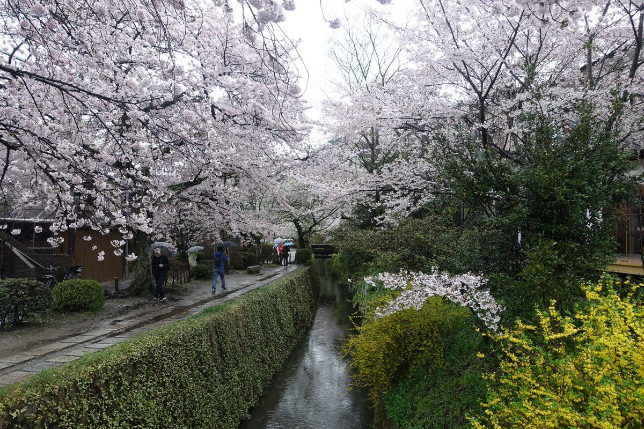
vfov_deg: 53.1
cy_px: 214
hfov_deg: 73.7
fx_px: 429
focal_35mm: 24
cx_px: 322
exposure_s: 1/80
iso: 125
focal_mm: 8.8
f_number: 3.5
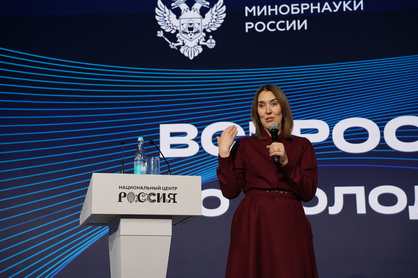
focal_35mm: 75
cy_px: 139
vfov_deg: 18.2
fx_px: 871
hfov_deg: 27.0
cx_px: 209
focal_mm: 75
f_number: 5
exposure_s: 1/160
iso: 1600
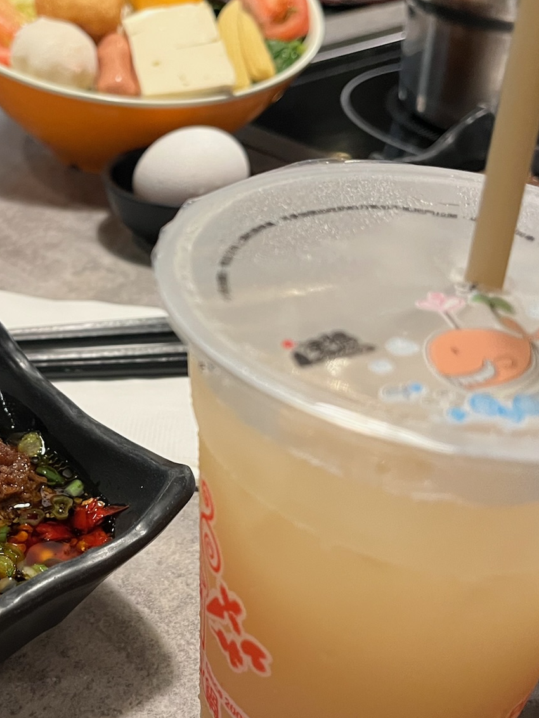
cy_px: 368
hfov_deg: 30.2
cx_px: 118
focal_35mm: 47
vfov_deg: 40.4
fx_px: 976
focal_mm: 5.1
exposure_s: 1/60
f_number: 1.6
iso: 250
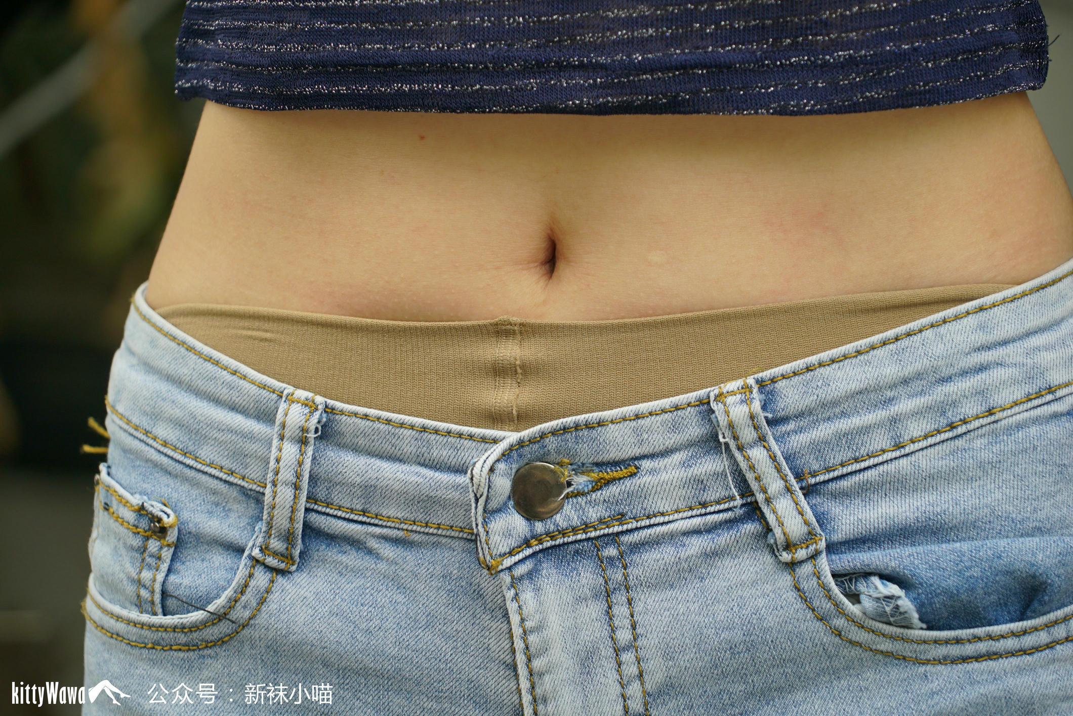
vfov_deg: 8.1
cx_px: 536
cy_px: 358
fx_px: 5040
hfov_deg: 12.2
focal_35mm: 169
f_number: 6.3
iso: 320
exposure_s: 1/200
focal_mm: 169
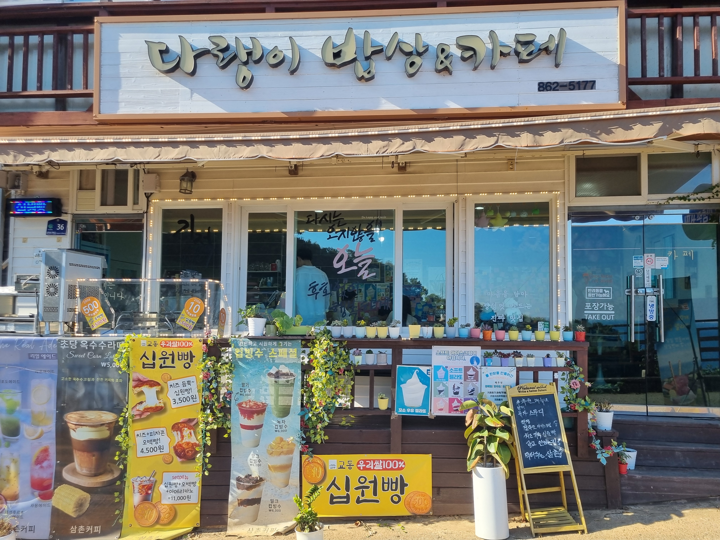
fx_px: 541
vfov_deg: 53.1
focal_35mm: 26
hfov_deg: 67.3
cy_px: 270
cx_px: 360
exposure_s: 1/774
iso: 50
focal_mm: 5.4
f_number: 1.8
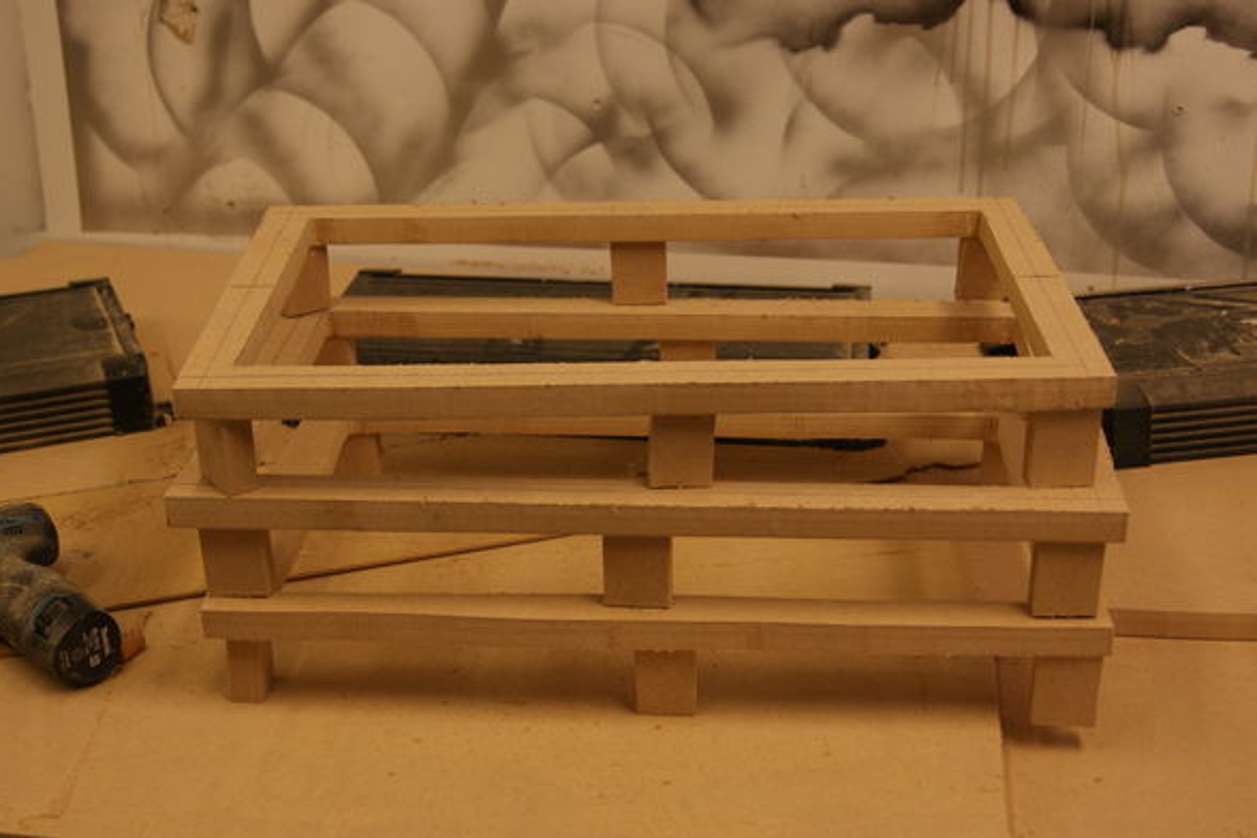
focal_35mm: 49
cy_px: 439
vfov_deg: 27.5
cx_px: 641
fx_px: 1711
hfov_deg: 40.3
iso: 320
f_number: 4.5
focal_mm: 30
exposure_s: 1/60
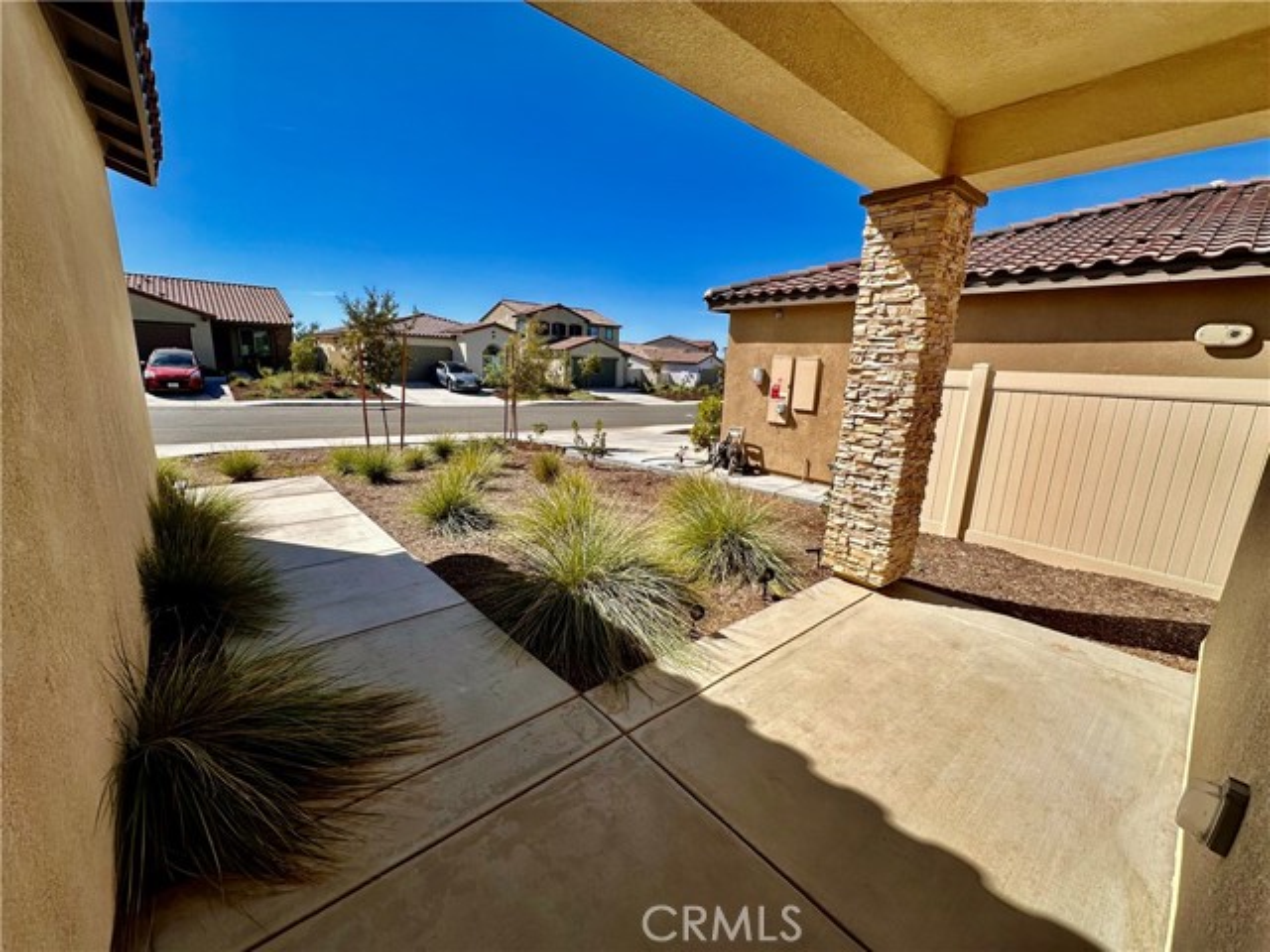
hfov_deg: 102.1
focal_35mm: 14
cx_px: 635
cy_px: 476
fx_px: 514
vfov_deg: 85.7
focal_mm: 2.22
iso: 50
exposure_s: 1/2398
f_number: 2.2
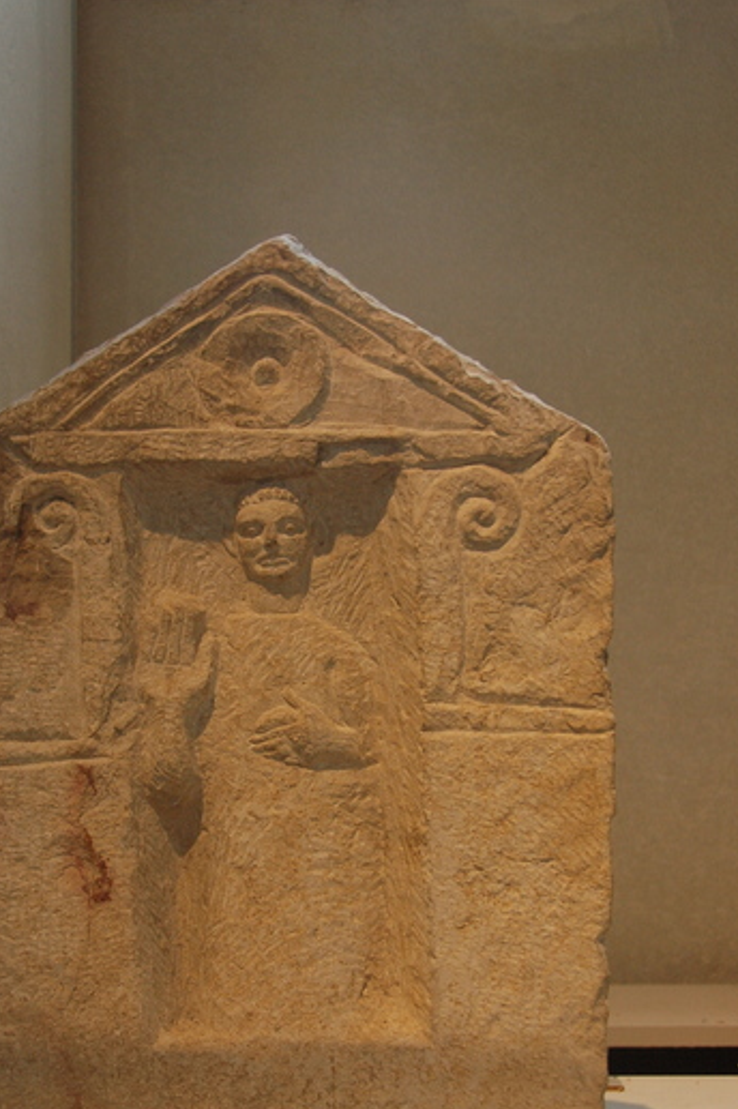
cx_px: 315
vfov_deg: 42.5
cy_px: 672
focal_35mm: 46
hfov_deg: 29.2
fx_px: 1416
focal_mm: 24
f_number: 4.5
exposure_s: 1/80
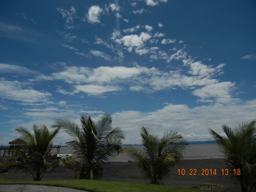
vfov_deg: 46.8
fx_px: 222
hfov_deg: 60.0
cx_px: 128
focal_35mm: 30
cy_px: 96
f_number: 7
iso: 160
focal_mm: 5.4
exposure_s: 1/1869
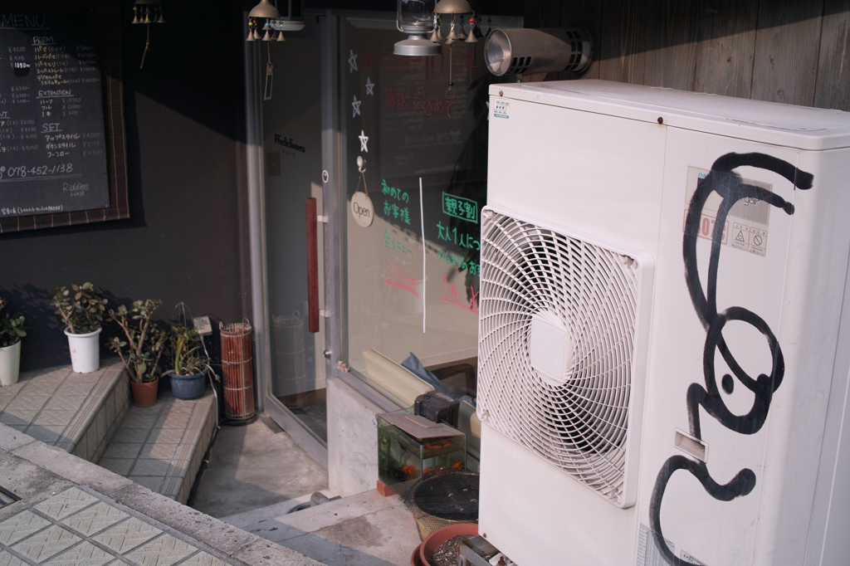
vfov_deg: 32.6
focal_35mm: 41
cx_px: 425
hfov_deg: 47.4
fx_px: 968
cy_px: 283
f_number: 2.8
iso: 100
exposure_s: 1/1600
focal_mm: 24.2
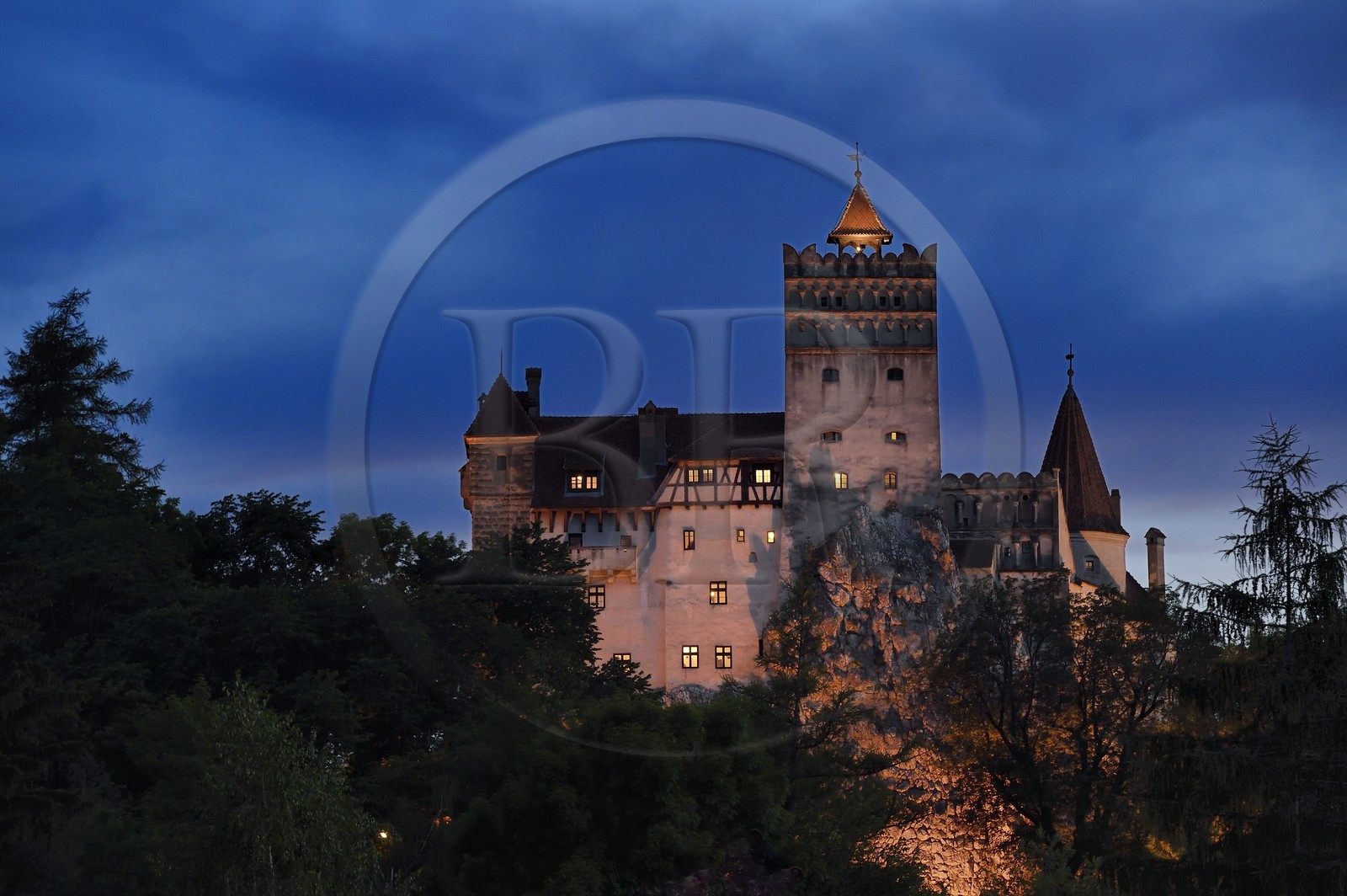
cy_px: 448
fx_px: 5421
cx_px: 674
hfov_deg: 14.2
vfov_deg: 9.4
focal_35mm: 145
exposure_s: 1/13
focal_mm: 145
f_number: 5.6
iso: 1600
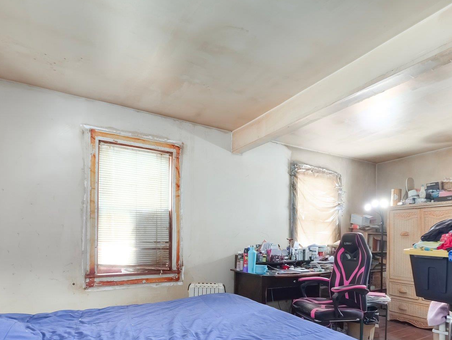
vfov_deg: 58.9
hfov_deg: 76.2
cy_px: 241
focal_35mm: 22
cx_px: 242
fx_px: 287
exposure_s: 1/1.25
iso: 800
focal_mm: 7
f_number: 4
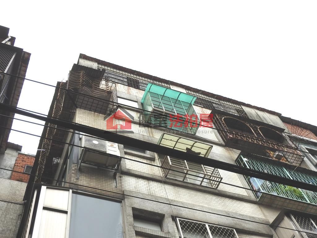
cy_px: 119
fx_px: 412
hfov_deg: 42.1
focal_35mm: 45
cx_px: 158
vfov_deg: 32.2
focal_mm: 8.1
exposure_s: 1/100
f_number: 4
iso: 100
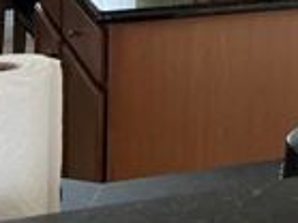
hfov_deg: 14.2
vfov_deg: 10.4
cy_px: -214
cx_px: 421
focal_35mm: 132
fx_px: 1135
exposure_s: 1/61
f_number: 1.5
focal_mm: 5.7
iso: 125
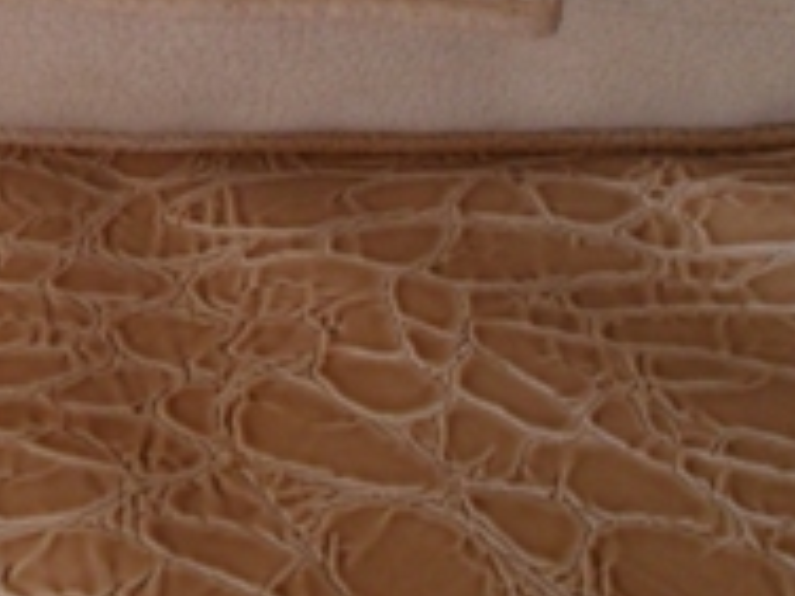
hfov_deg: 22.9
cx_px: 152
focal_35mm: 84
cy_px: -51
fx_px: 1929
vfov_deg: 17.0
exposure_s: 1/15
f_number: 2.8
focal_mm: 6.2
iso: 200
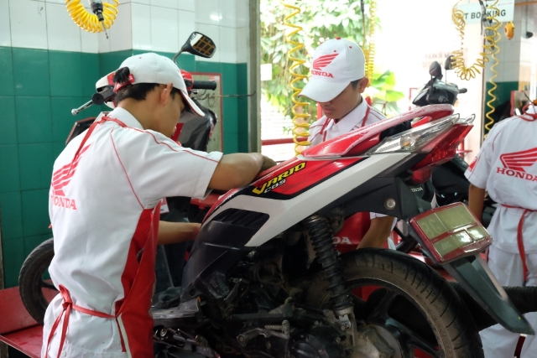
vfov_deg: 35.1
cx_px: 268
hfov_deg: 50.7
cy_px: 179
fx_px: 567
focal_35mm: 38
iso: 3200
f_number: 5
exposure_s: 1/60
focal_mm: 25.4
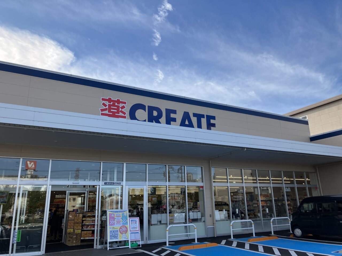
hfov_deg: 63.4
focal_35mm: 28
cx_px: 171
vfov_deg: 49.7
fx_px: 277
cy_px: 128
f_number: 1.8
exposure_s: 1/1279
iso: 32
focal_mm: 3.99
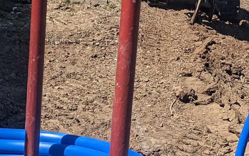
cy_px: 13
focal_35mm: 75
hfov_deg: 26.5
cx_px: 226
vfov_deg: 17.1
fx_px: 509
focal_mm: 2.35
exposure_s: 1/1661
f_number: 2.2
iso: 46
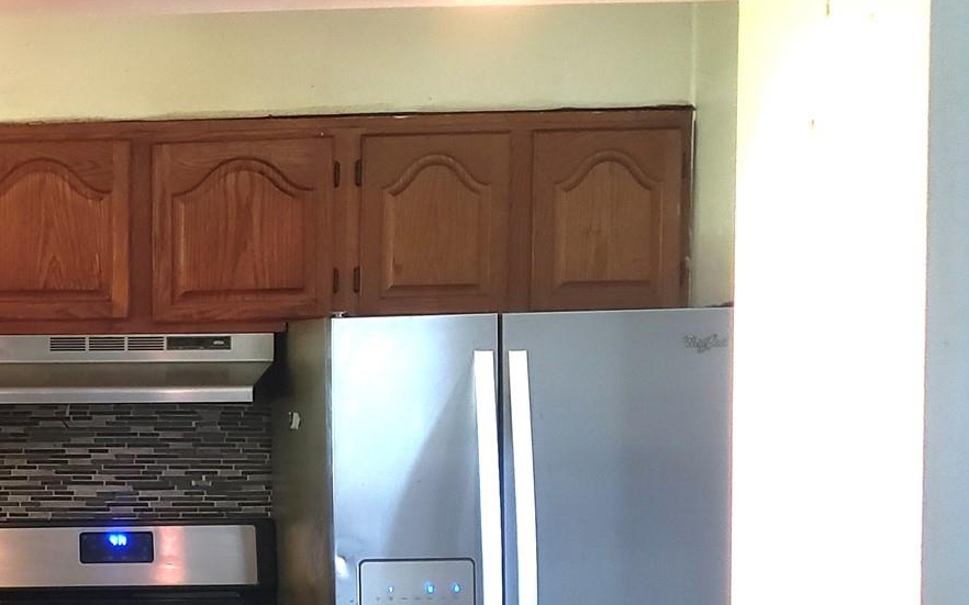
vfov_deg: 20.2
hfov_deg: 29.4
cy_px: 419
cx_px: -54
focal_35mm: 64
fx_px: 1690
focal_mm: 4.3
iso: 250
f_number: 1.5
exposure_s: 1/11
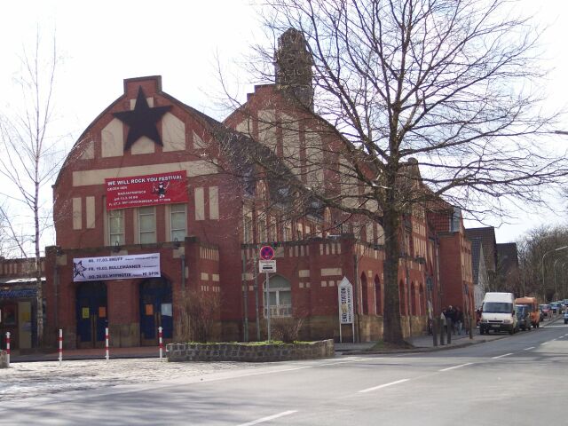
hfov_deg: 30.7
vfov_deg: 23.3
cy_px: 213
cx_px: 284
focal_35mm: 63
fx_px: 1034
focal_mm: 13.3
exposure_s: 1/700
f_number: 3.4
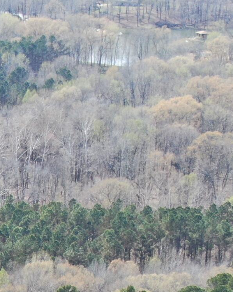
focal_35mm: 188
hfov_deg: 7.9
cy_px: 394
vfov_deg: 10.0
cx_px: -226
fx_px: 1621
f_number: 3.8
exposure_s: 1/200
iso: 100
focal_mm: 8.6
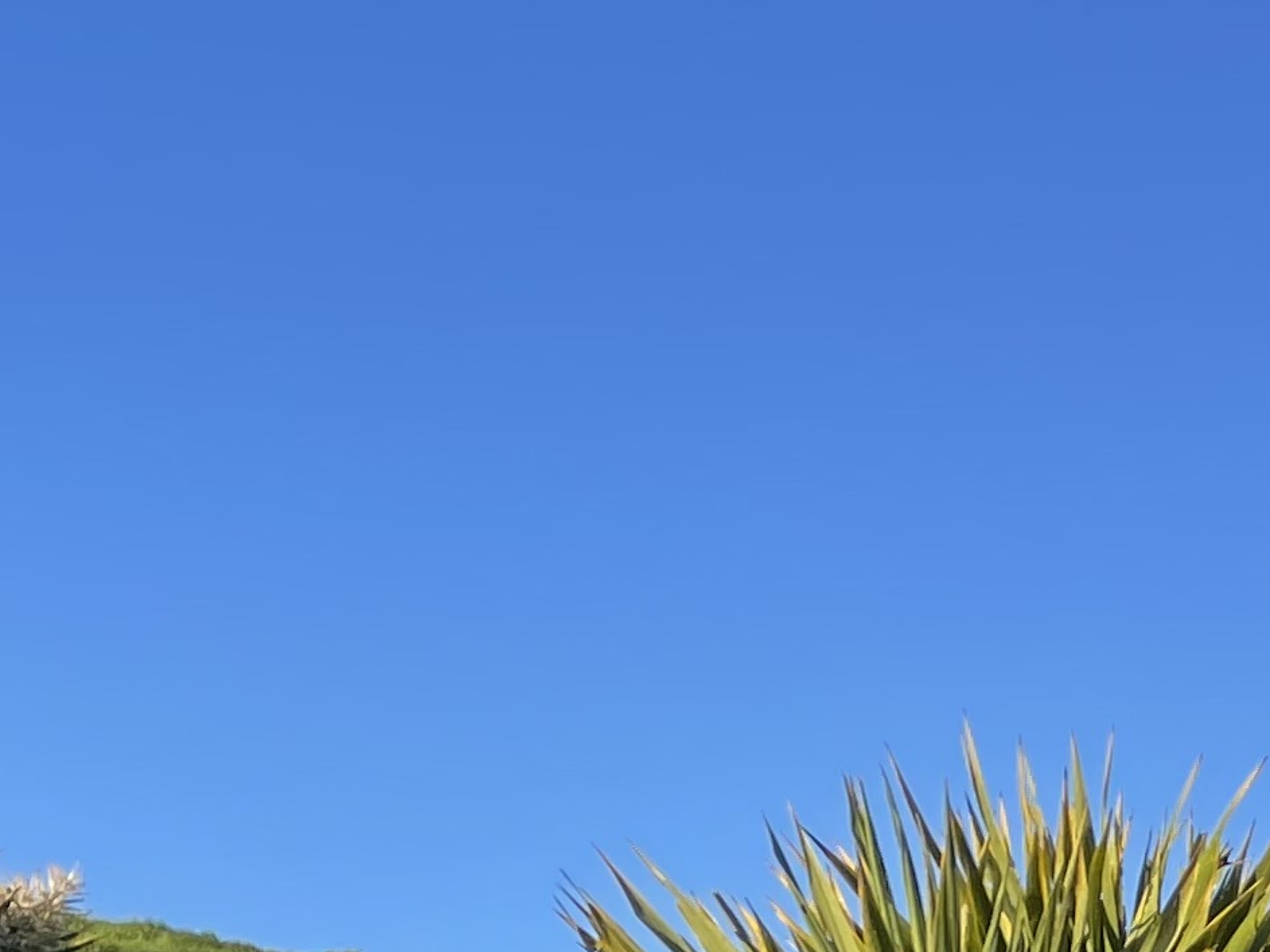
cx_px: 2083
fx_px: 4072
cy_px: 1857
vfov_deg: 12.0
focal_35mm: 111
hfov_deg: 15.8
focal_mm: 4.2
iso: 32
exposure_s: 1/1887
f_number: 1.6
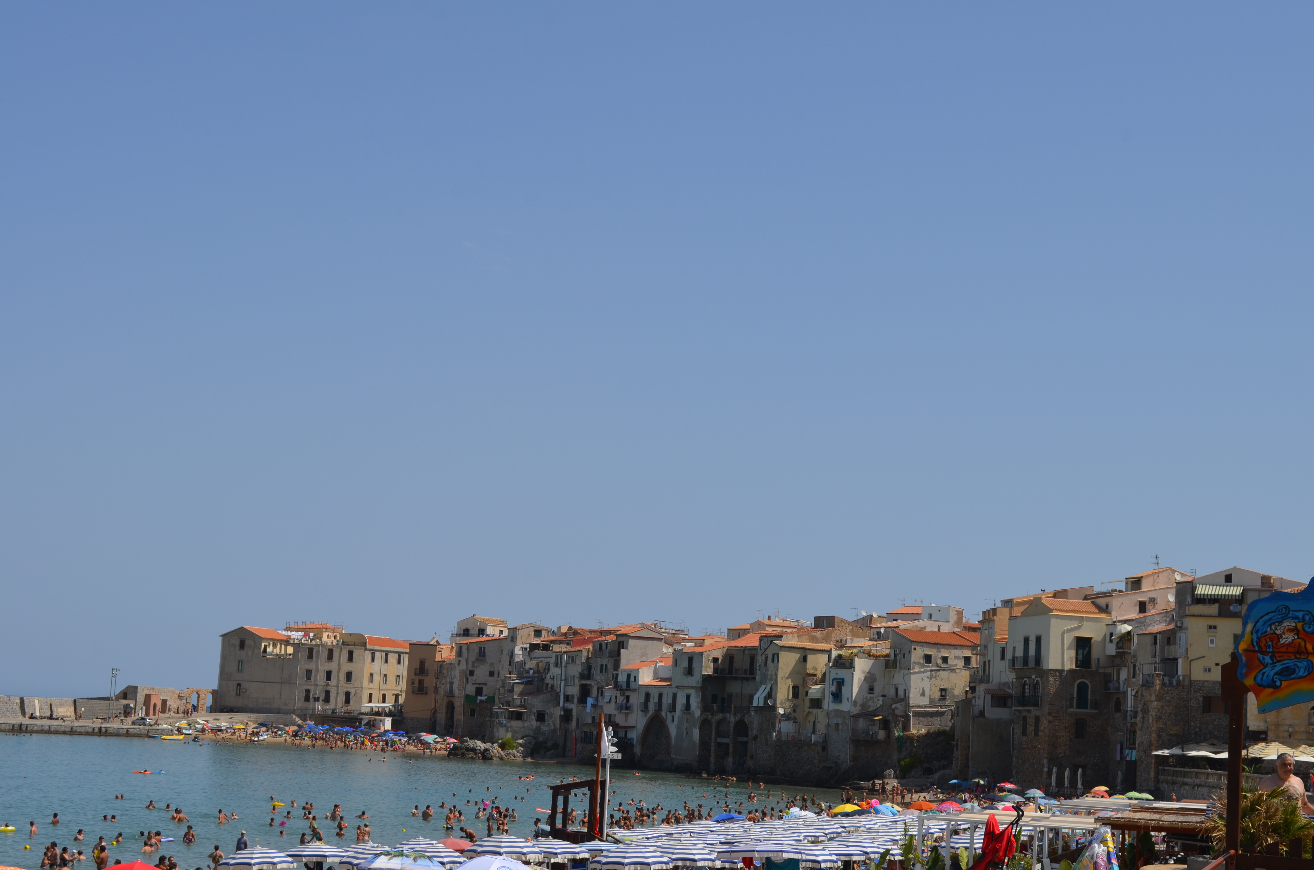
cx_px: 657
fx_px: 2295
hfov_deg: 32.0
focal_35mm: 63
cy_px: 435
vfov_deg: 21.5
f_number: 10
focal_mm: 42
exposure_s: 1/400
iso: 100
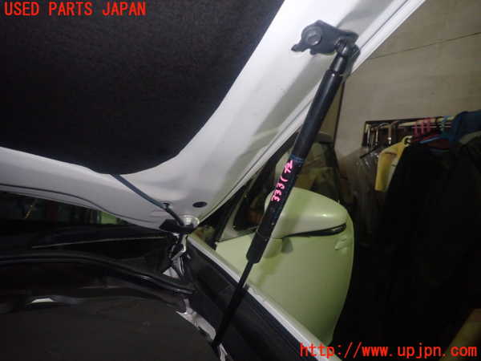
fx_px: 347
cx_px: 240
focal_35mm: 25
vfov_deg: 54.9
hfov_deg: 69.4
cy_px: 180
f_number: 5.6
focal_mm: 4.5
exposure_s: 1/30
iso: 640
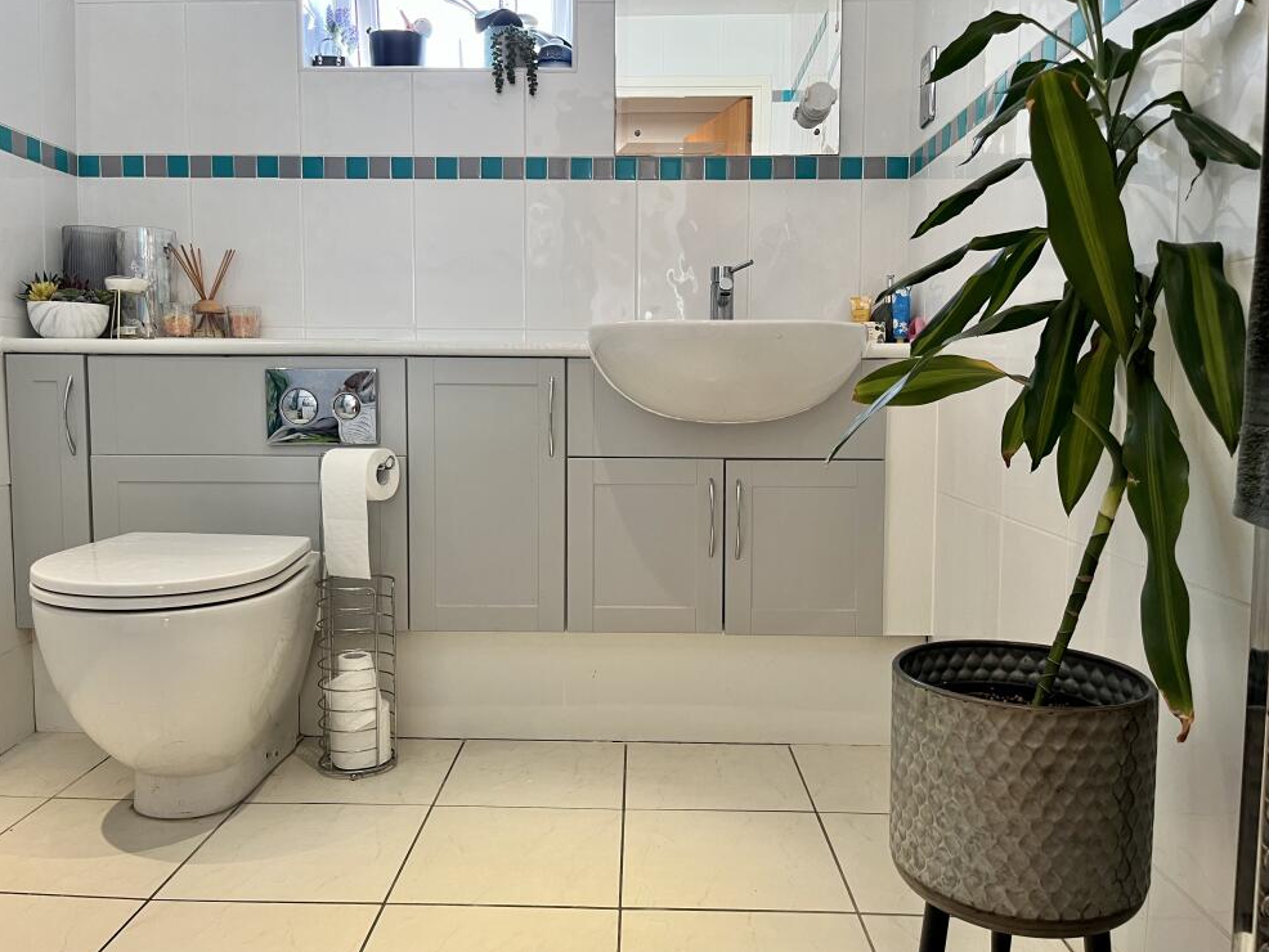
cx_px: 613
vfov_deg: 51.4
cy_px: 475
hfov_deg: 65.3
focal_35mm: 27
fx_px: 990
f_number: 1.6
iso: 80
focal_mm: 5.1
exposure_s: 1/50
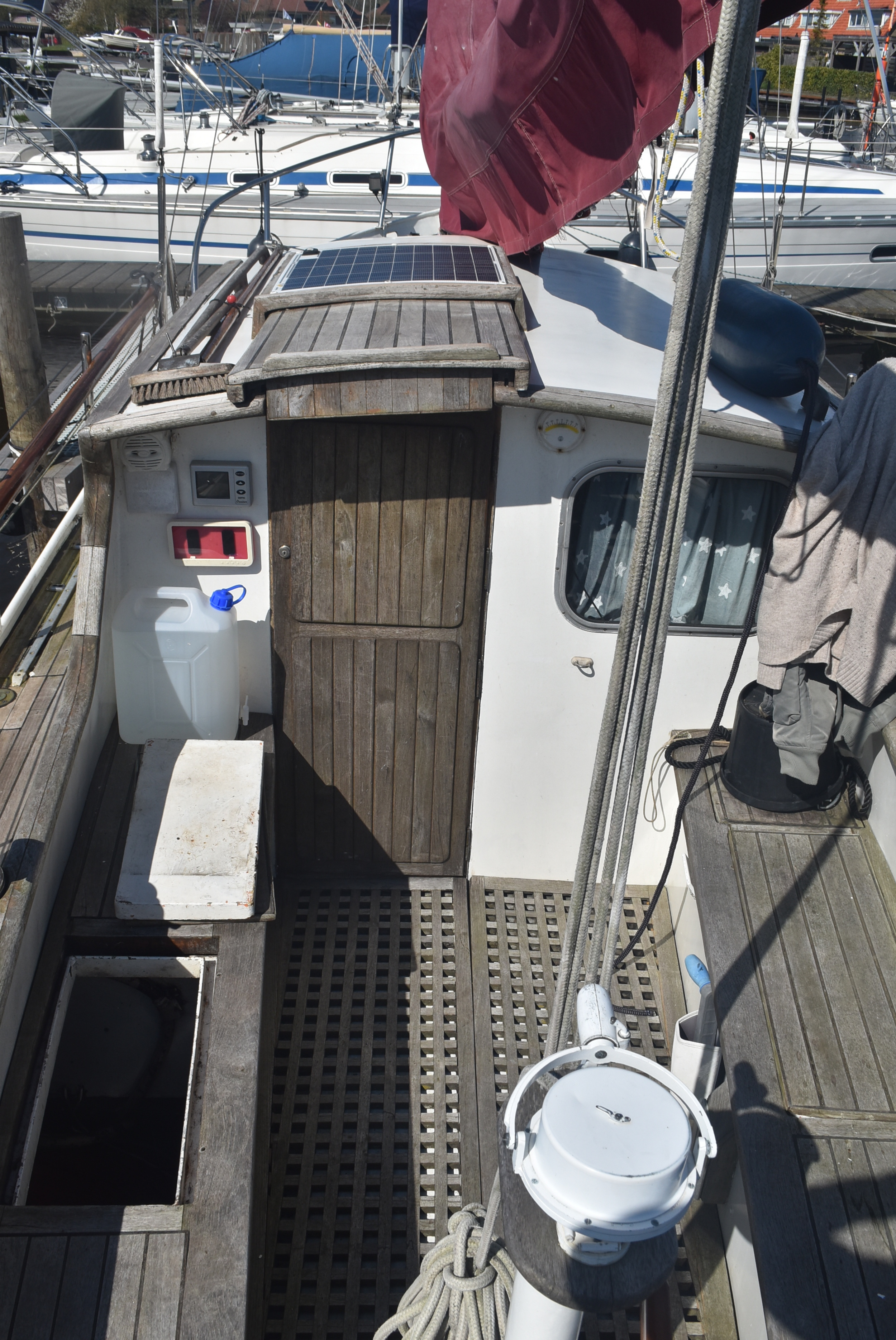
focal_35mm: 30
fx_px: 1118
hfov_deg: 43.7
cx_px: 448
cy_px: 670
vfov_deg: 61.9
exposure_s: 1/500
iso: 200
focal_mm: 20
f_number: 11
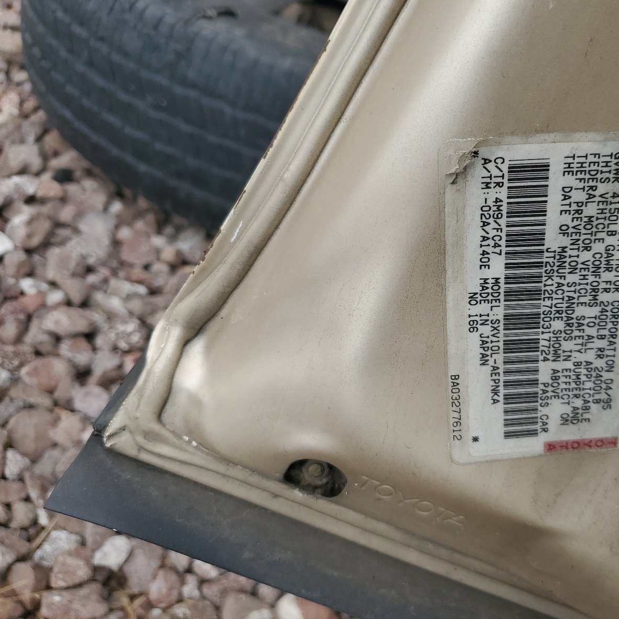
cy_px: 307
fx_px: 627
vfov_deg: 52.5
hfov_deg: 51.6
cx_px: 410
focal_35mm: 31
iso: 50
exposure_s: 1/714
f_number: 1.5
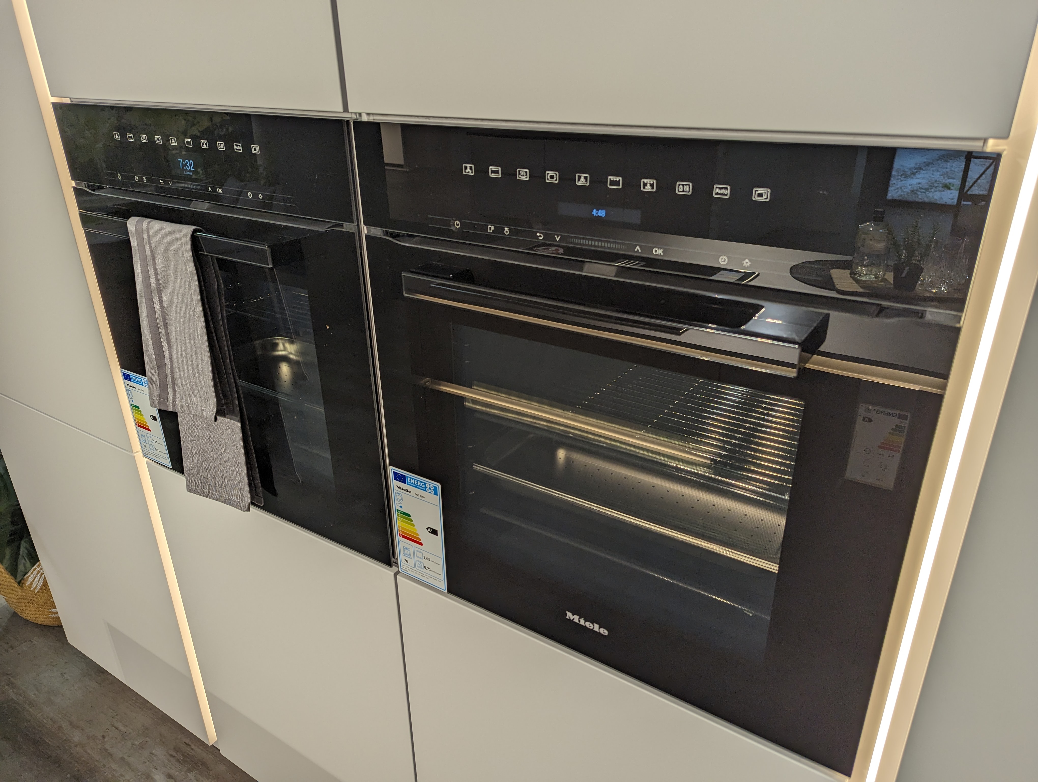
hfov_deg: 71.5
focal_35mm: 24
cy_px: 391
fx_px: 721
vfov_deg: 56.9
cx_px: 519
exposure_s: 1/57.8
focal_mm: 6.81
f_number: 1.85
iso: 29
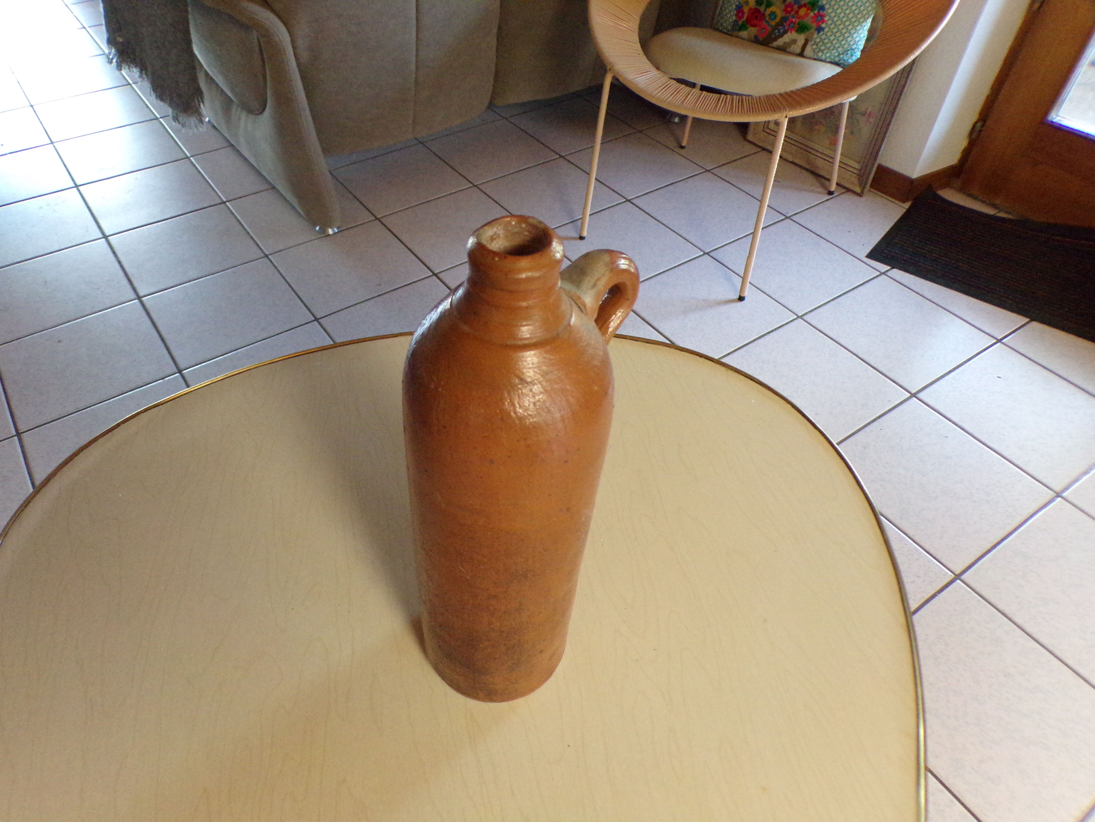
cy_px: 411
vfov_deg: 56.8
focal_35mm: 24
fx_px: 759
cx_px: 548
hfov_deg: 71.6
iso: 495
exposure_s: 1/70
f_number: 3
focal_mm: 4.3
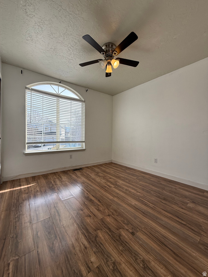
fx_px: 112
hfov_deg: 85.7
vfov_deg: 102.1
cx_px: 104
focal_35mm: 14
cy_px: 138
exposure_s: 1/363
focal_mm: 2.22
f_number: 2.2
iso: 64
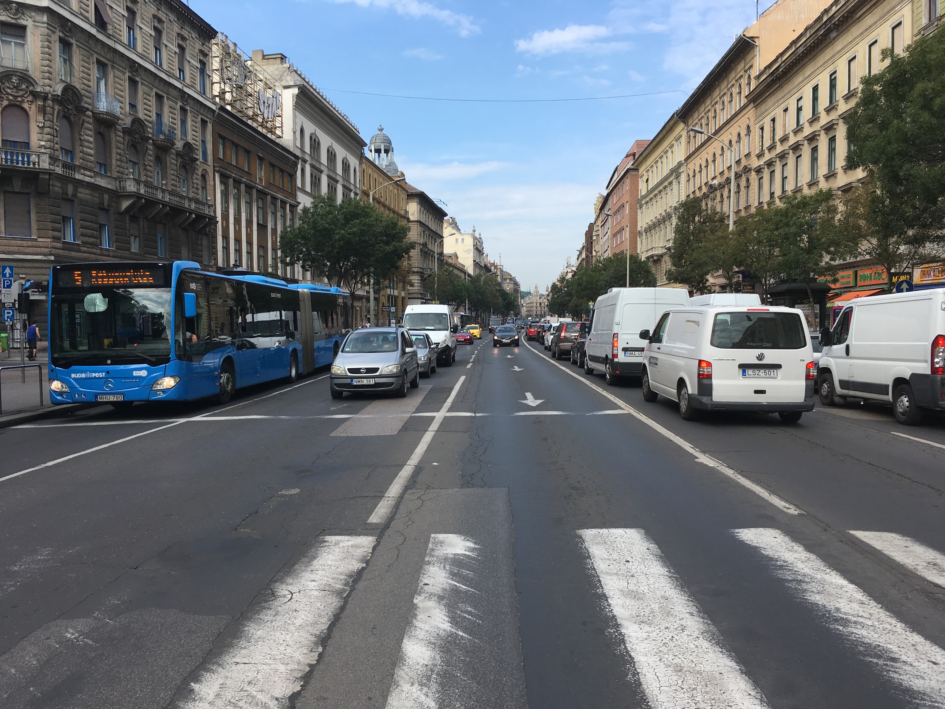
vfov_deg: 48.2
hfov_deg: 61.7
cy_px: 354
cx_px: 472
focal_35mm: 29
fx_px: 792
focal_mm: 4.15
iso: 25
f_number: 2.2
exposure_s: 1/1099
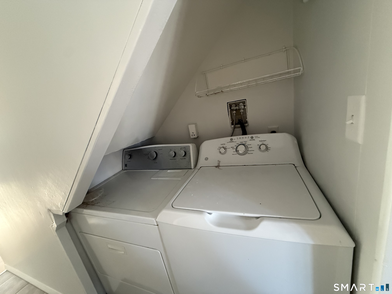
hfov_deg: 102.1
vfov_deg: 85.7
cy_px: 147
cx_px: 196
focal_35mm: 14
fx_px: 159
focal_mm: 2.22
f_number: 2.2
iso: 1000
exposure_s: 1/60
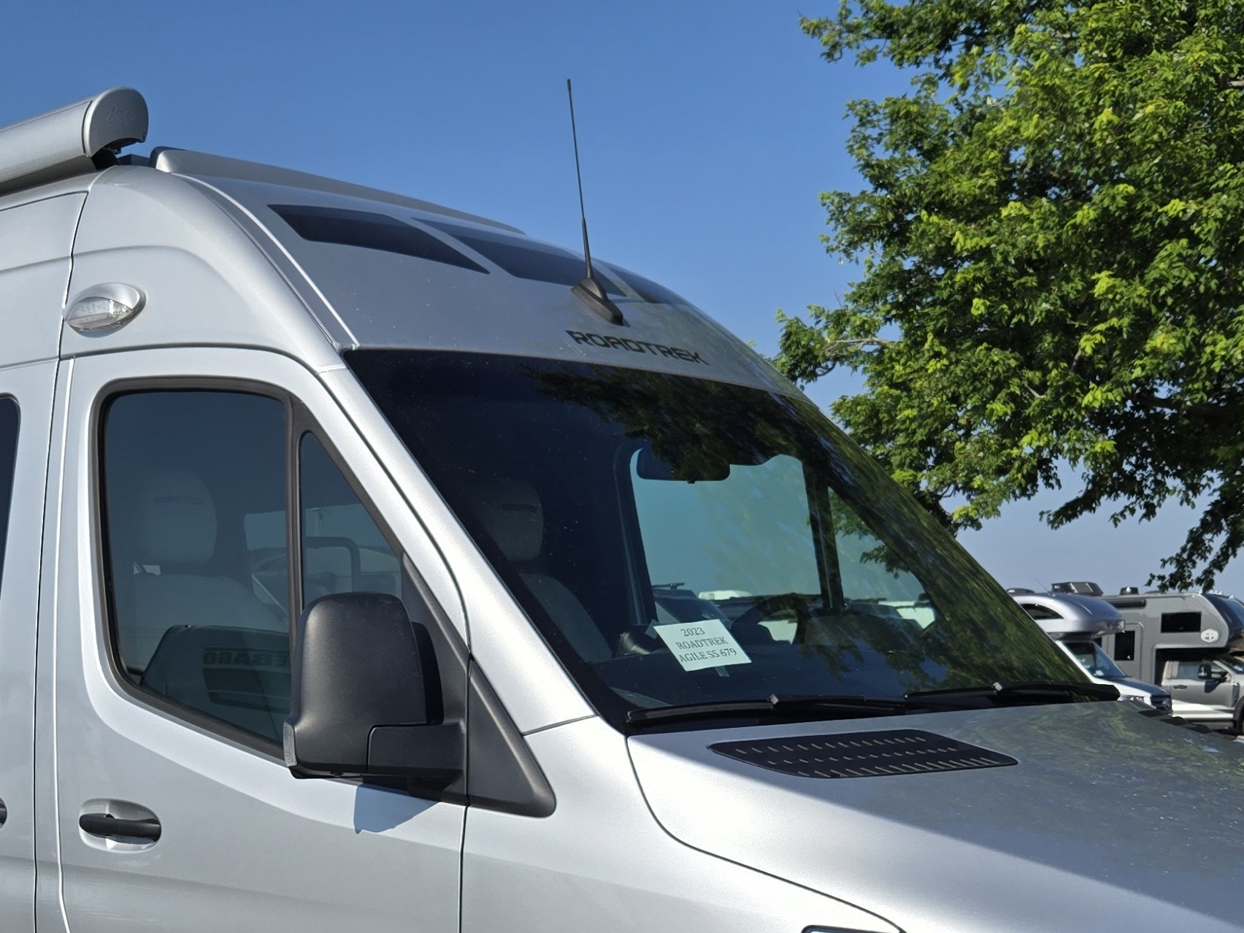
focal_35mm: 54
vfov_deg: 25.6
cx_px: 328
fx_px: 1941
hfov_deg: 34.9
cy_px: 943
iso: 25
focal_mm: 5.4
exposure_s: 1/2730
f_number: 1.8
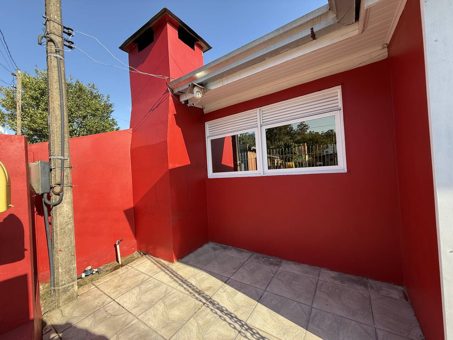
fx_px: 183
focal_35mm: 14
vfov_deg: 85.7
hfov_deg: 102.1
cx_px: 226
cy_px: 170
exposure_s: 1/554
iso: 64
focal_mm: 2.22
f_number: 2.2
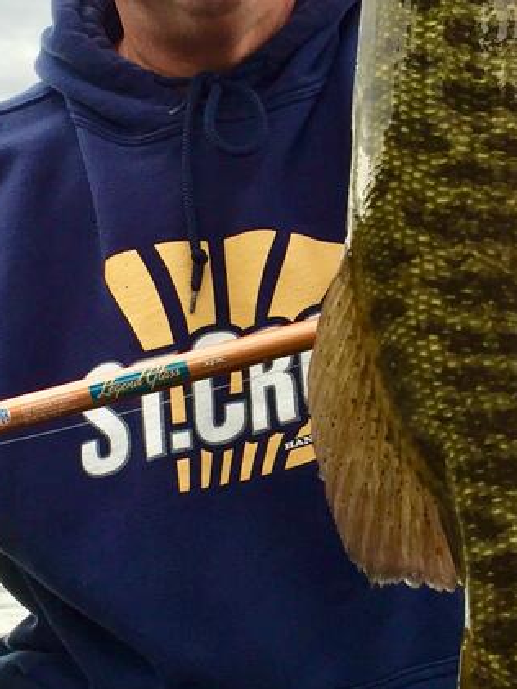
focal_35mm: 68
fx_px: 1353
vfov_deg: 28.6
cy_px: 335
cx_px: 301
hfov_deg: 21.6
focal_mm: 4.15
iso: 40
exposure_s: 1/120
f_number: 2.2
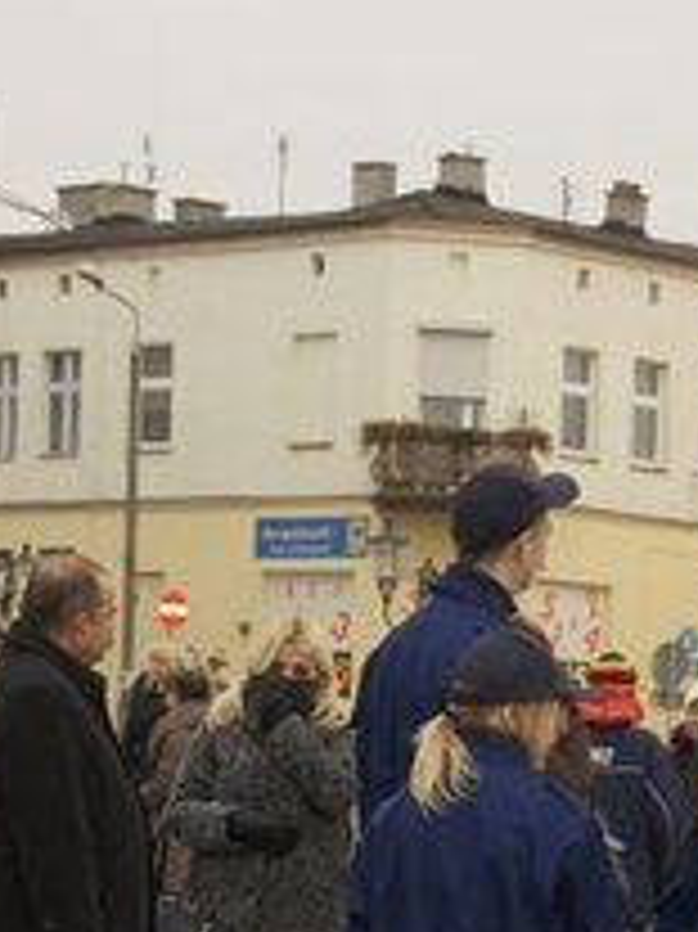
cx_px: 572
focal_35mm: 136
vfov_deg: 14.3
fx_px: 3660
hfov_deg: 10.9
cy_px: 882
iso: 400
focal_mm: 30
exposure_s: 1/160
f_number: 11
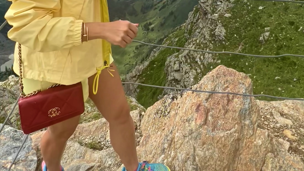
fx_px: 210
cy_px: -24
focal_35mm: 26
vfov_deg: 36.4
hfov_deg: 71.7
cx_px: 167
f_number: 1.8
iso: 32
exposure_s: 1/2538
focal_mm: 1.6
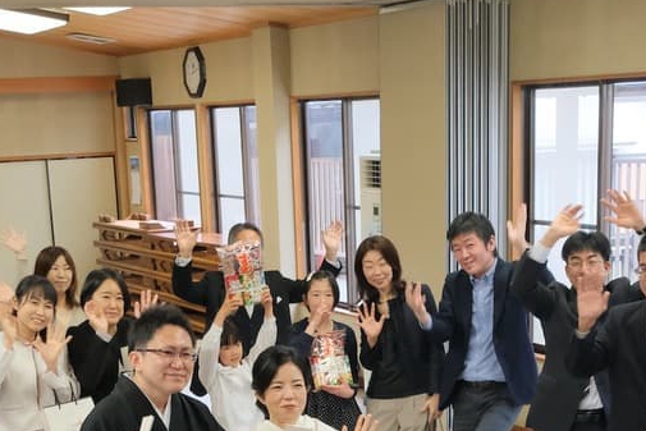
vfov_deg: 17.0
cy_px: 517
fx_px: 1382
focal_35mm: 77
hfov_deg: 26.3
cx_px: 290
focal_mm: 17.7
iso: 3200
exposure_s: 1/80
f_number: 4
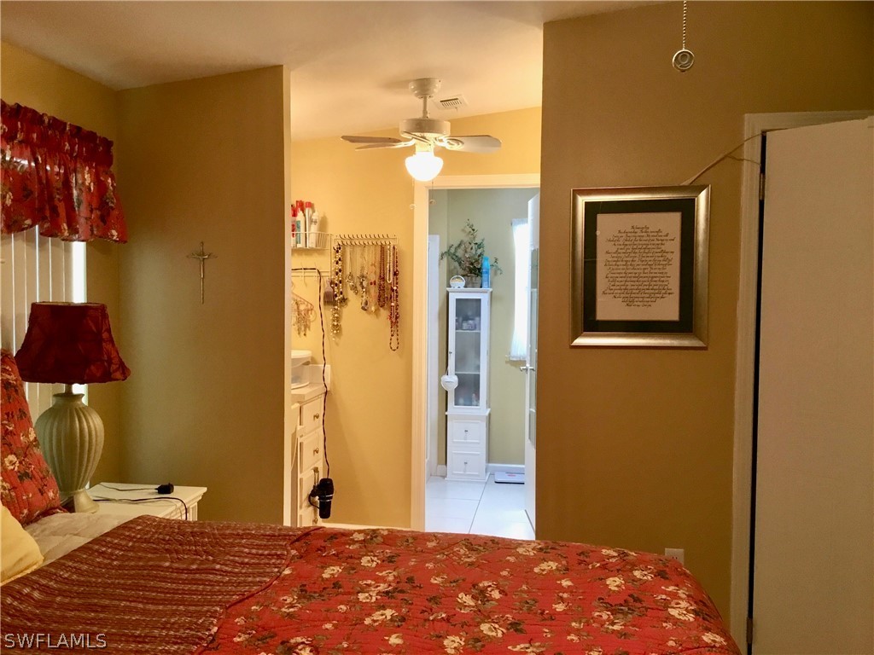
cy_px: 328
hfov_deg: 58.4
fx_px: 783
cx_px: 437
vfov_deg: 45.4
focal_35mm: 31
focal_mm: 3.3
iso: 80
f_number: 2.4
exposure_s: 1/30
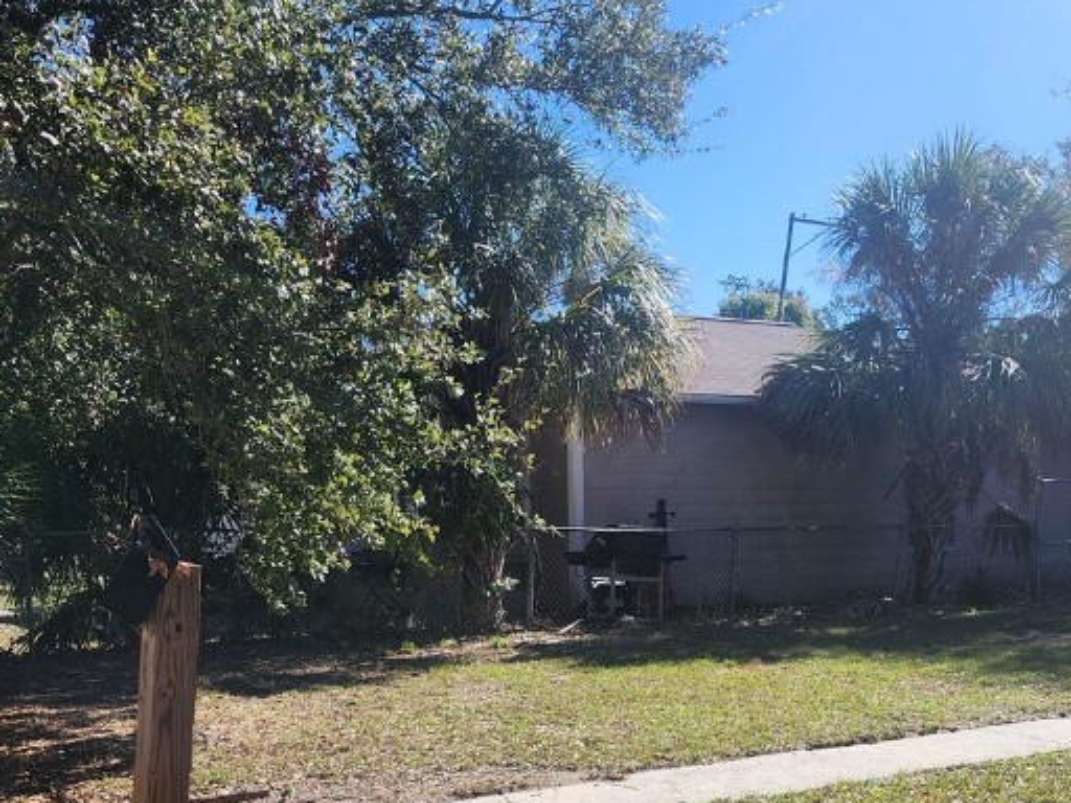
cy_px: 705
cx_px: 678
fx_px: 1423
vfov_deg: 30.3
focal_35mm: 46
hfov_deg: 40.9
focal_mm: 5.54
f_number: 1.8
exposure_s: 1/1087
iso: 25
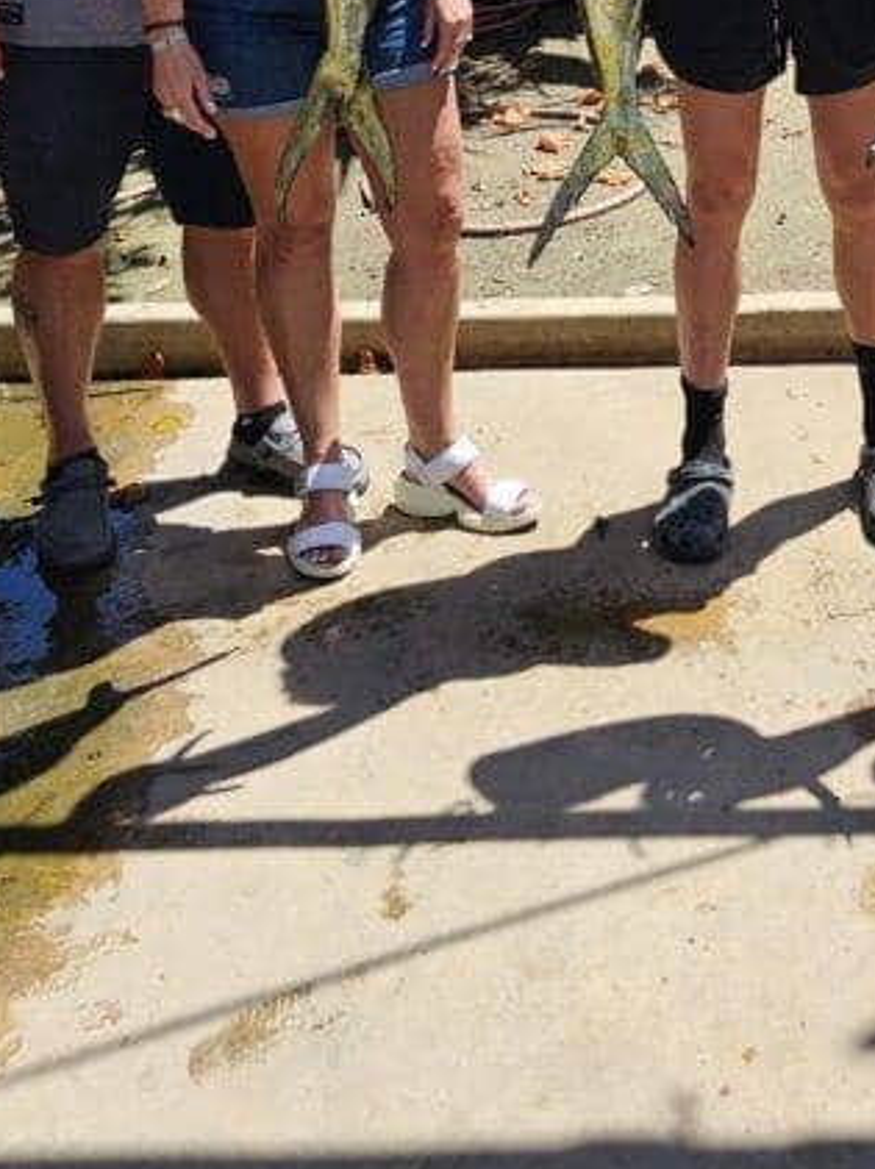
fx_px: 1890
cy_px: -222
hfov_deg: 25.1
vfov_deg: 29.7
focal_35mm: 56
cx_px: 831
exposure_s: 1/409
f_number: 1.7
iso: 10
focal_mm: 6.3
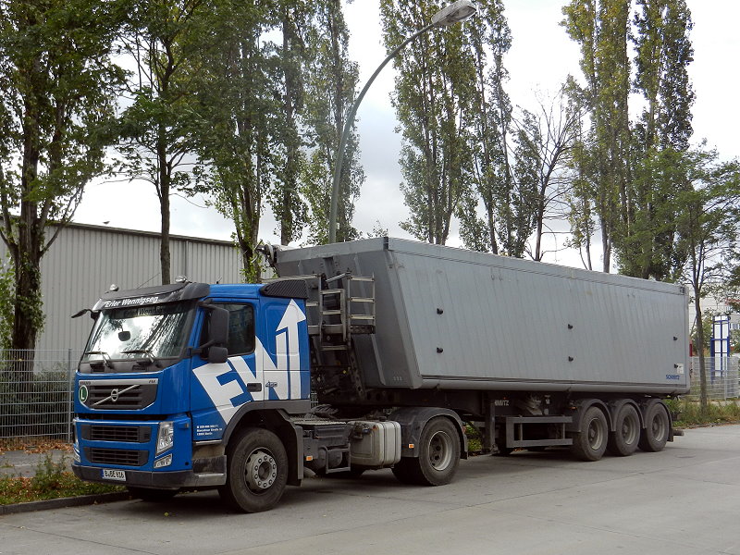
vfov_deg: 37.7
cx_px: 370
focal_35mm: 38
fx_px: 812
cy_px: 278
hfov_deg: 49.0
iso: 160
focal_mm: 6.9
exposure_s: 1/400
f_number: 4
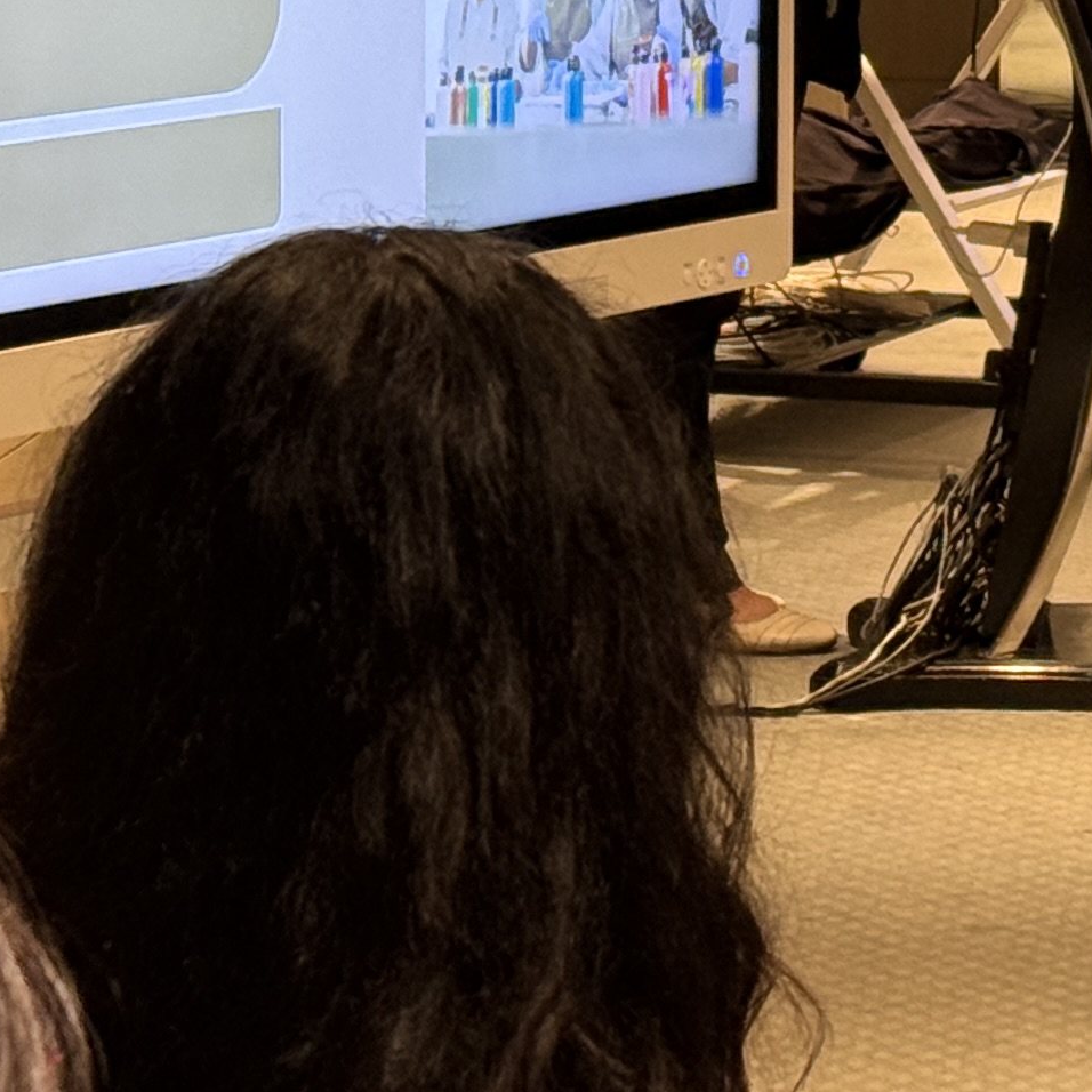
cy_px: -194
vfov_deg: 9.6
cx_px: 1378
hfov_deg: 9.6
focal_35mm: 179
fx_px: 6389
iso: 160
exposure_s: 1/50
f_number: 1.78
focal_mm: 6.76
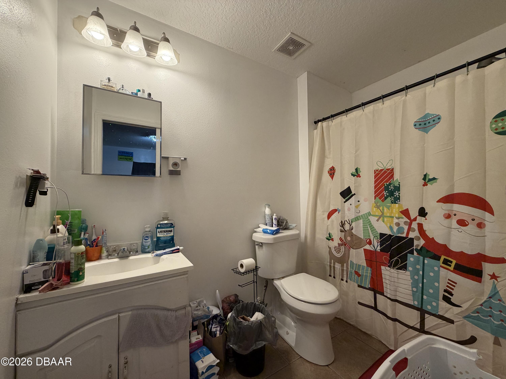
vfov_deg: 85.7
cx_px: 253
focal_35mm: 14
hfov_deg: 102.1
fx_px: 205
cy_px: 190
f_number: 2.2
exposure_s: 1/120
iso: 200
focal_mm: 2.22
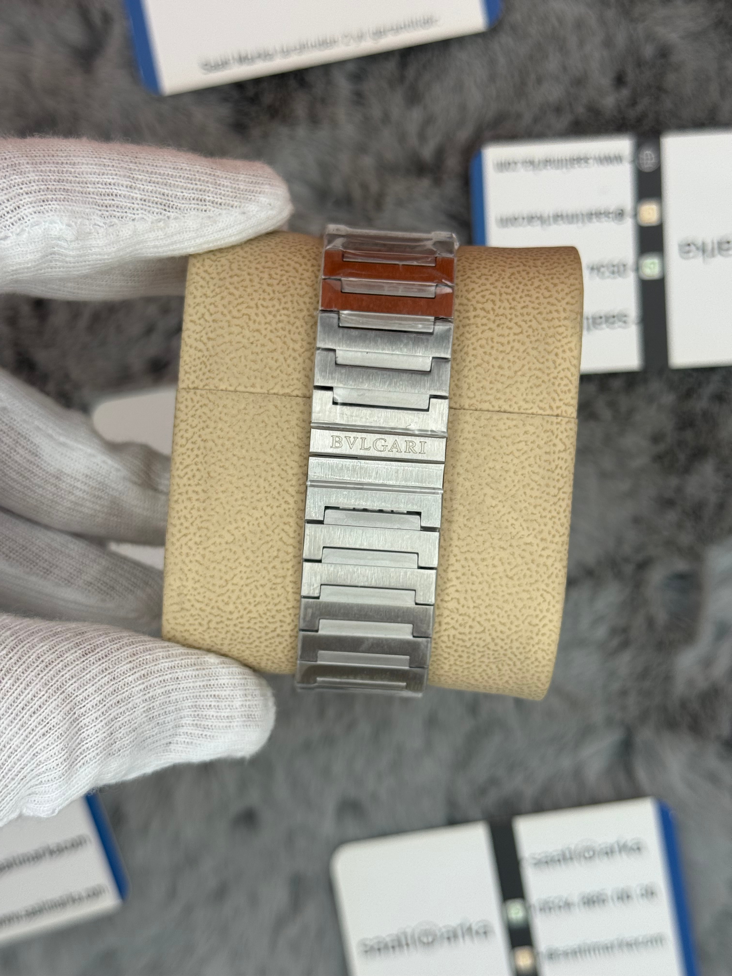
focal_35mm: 48
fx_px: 1353
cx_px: 366
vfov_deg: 39.7
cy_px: 488
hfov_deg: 30.3
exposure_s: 1/928
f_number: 1.78
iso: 64
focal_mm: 6.76
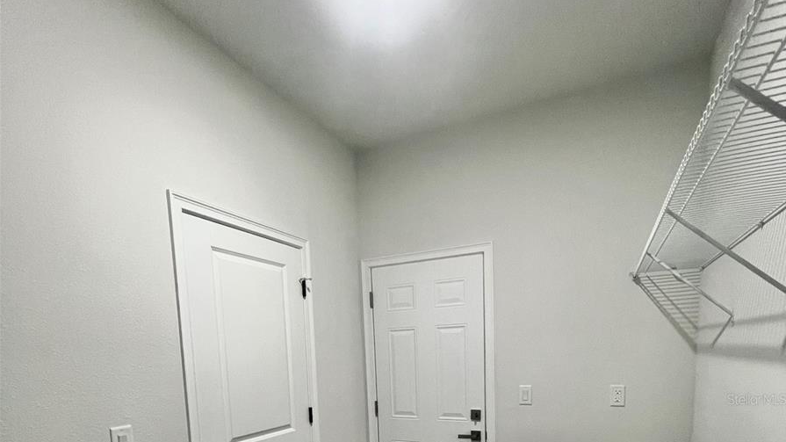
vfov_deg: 51.4
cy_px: 399
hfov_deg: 89.6
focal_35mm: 19
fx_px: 396
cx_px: 394
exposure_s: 1/60
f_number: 1.8
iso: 200
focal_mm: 1.57
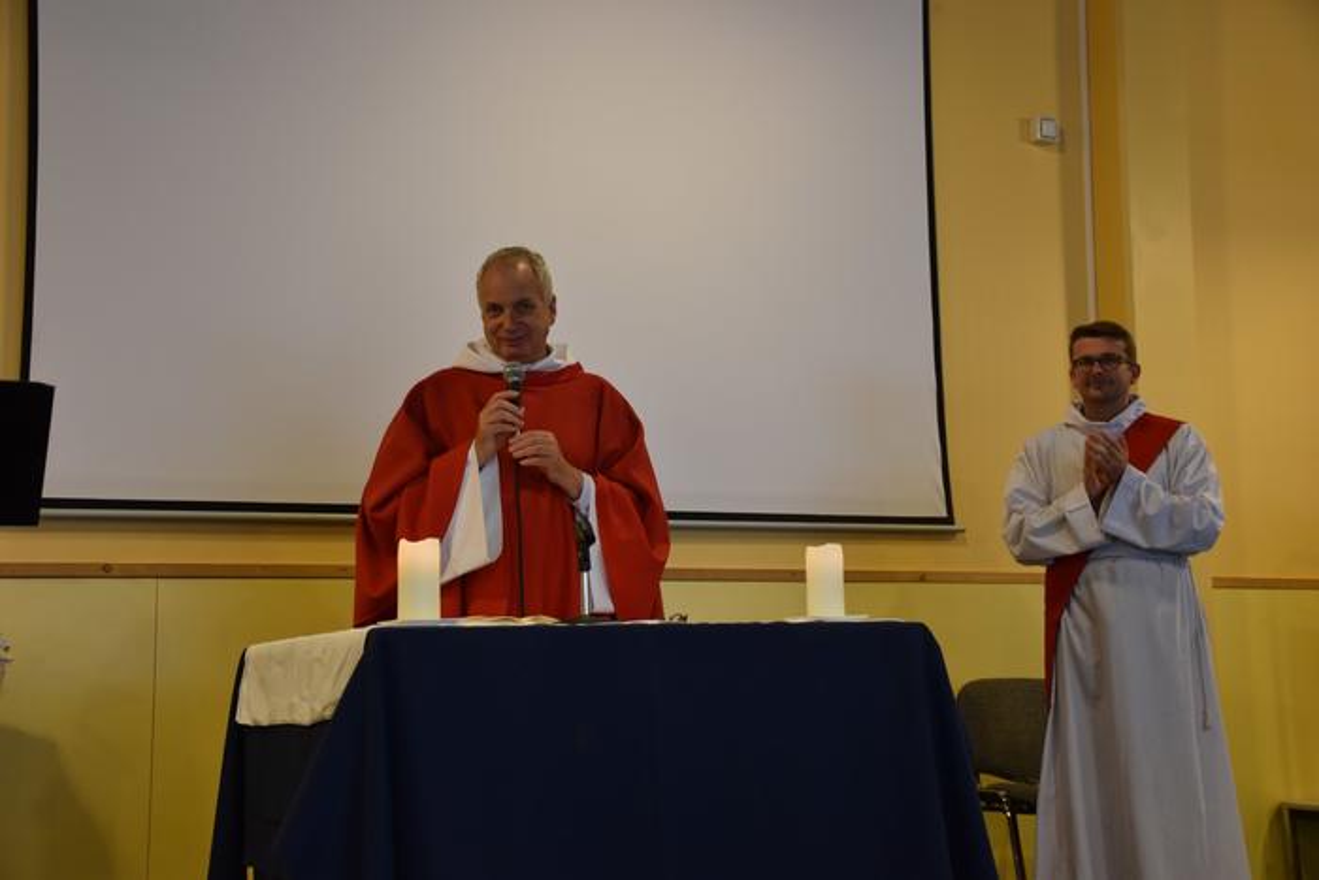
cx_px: 660
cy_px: 440
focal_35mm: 51
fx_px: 1869
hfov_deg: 38.9
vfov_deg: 26.5
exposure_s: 1/60
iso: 450
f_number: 4.2
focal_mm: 34
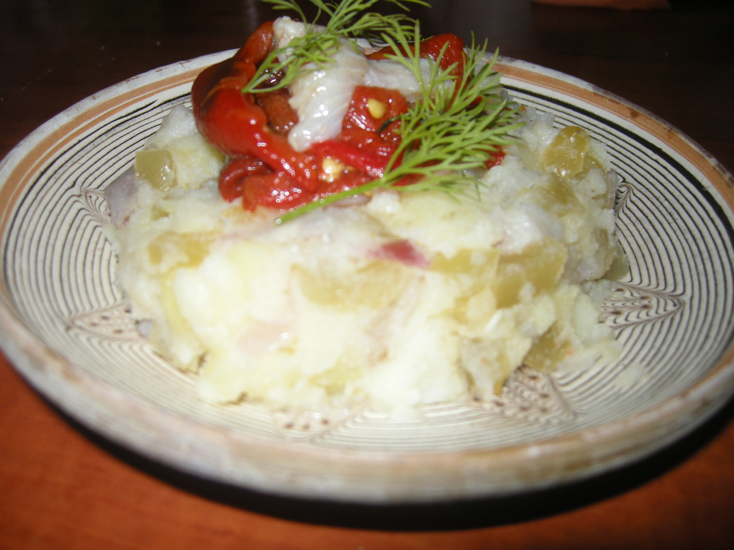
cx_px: 367
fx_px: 742
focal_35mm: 35
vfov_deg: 40.7
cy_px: 275
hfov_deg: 52.6
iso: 64
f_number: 2.7
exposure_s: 1/60
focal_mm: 7.5
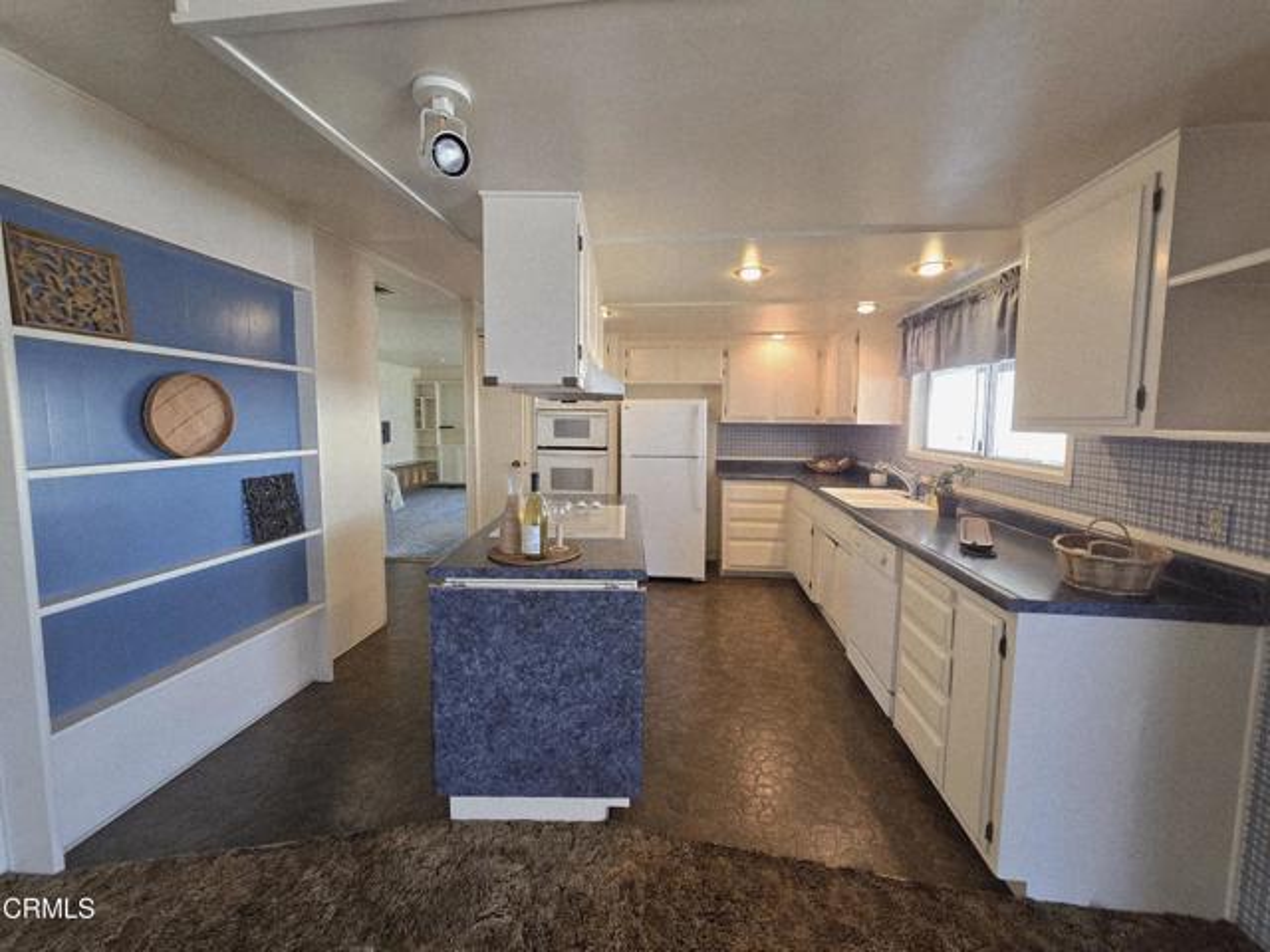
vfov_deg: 89.9
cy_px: 476
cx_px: 635
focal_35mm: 13
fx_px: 477
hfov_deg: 106.2
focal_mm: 2.2
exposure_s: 1/60.2
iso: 200
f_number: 2.2
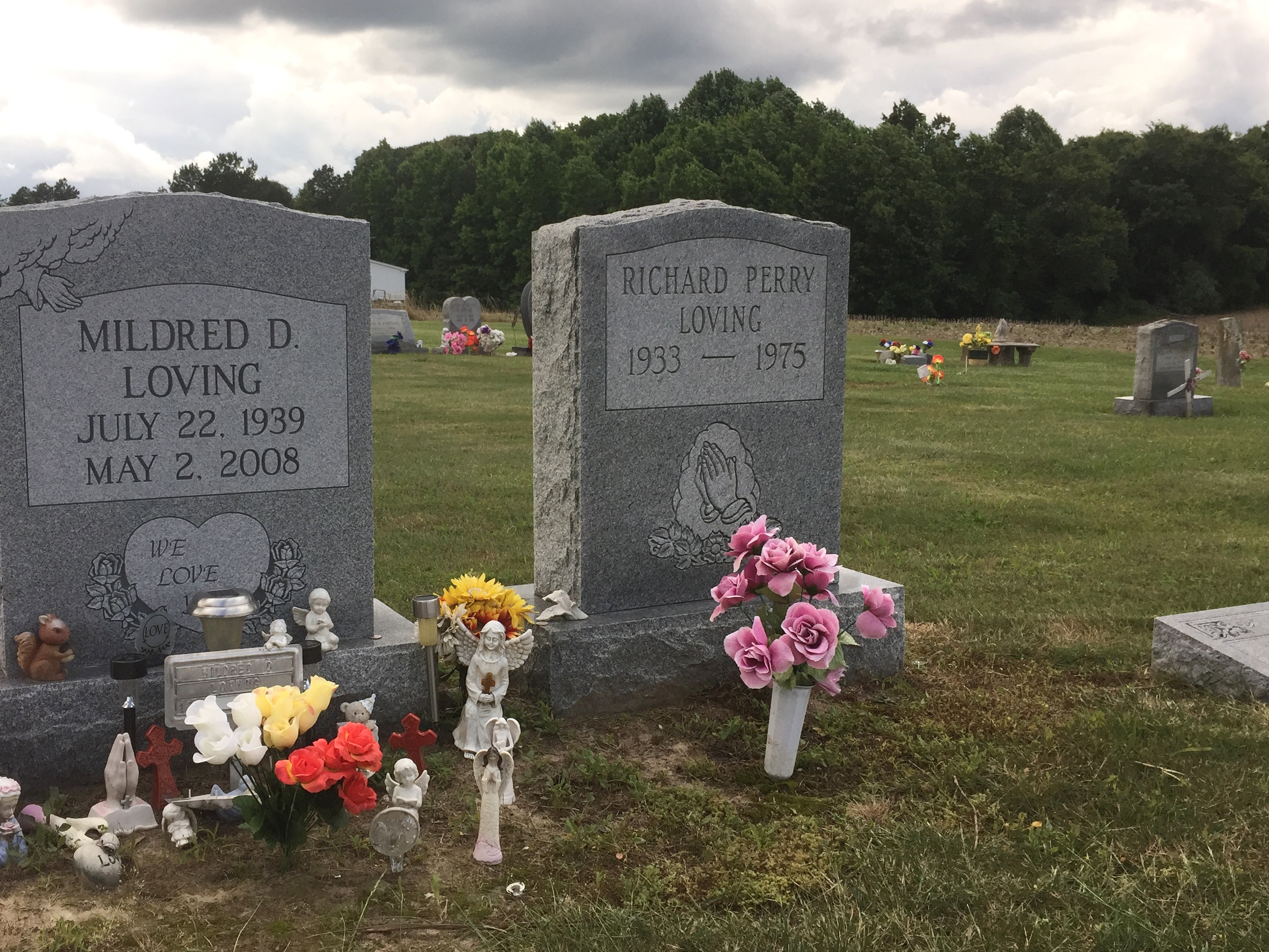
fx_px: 1320
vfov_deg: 39.7
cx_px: 515
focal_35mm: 36
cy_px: 456
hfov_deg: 51.1
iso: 40
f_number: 2.2
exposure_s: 1/1582
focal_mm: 4.15
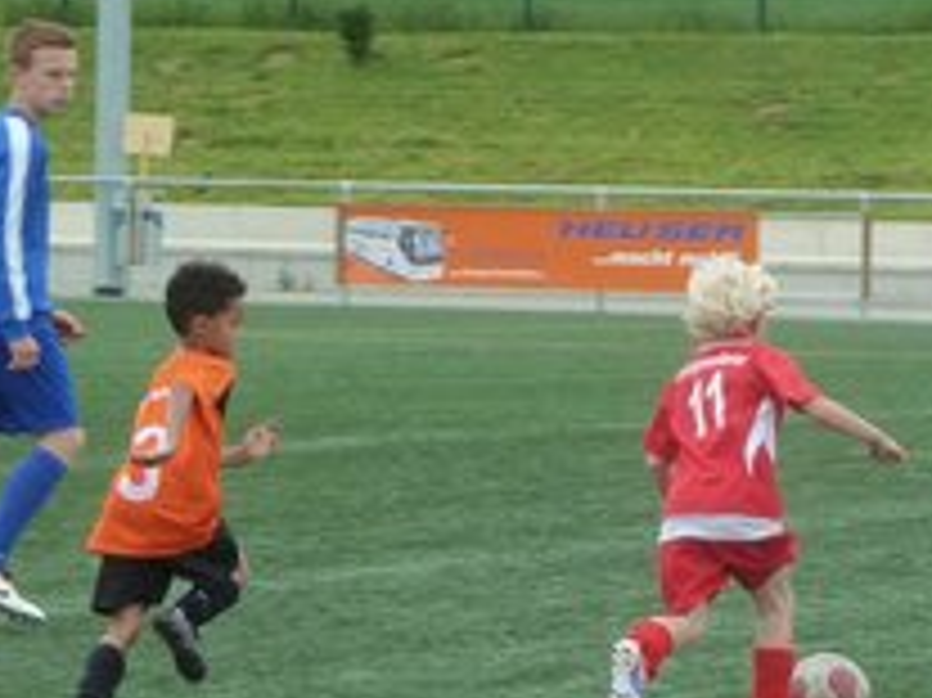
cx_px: 923
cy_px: 475
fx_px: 8180
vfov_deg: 4.9
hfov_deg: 6.5
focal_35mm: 304
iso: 200
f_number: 4.3
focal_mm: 14.7
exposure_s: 1/320
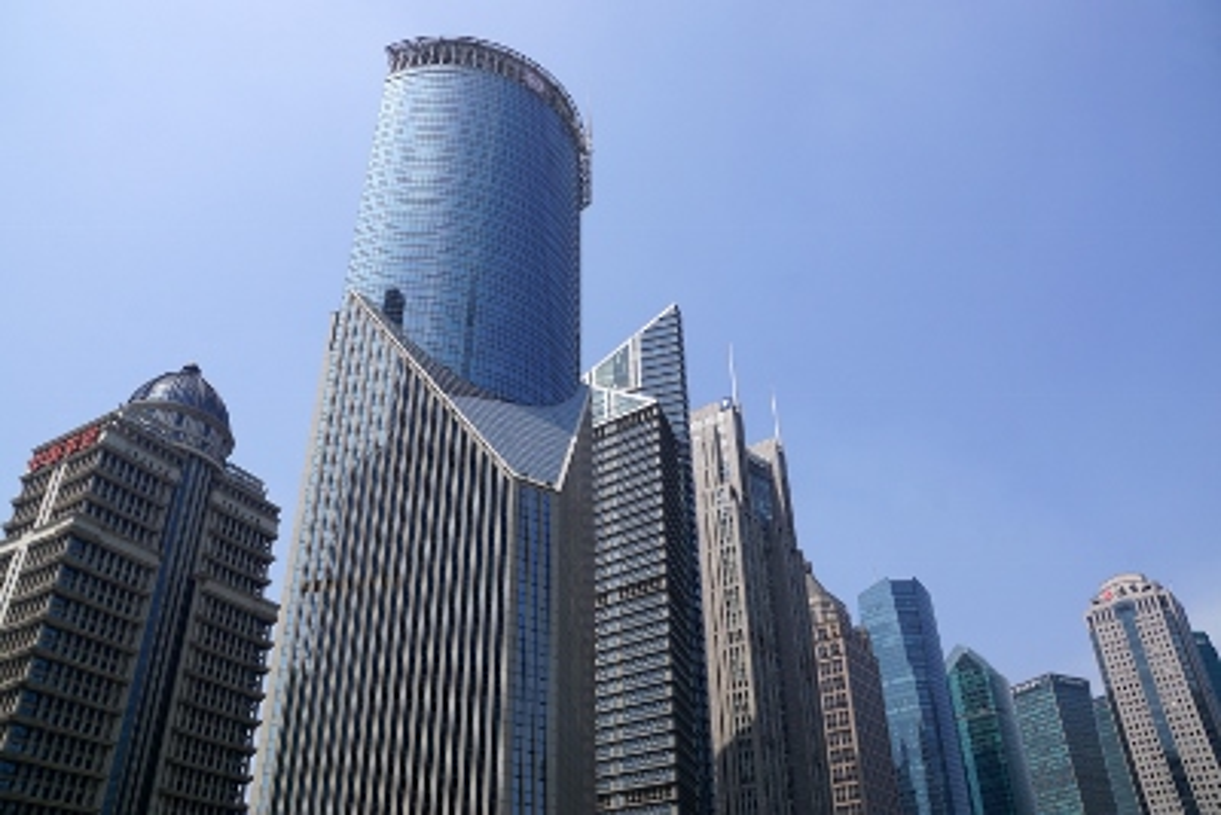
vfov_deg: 48.0
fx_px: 916
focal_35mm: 27
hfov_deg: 67.4
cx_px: 610
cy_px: 408
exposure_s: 1/250
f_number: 10
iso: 100
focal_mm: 18
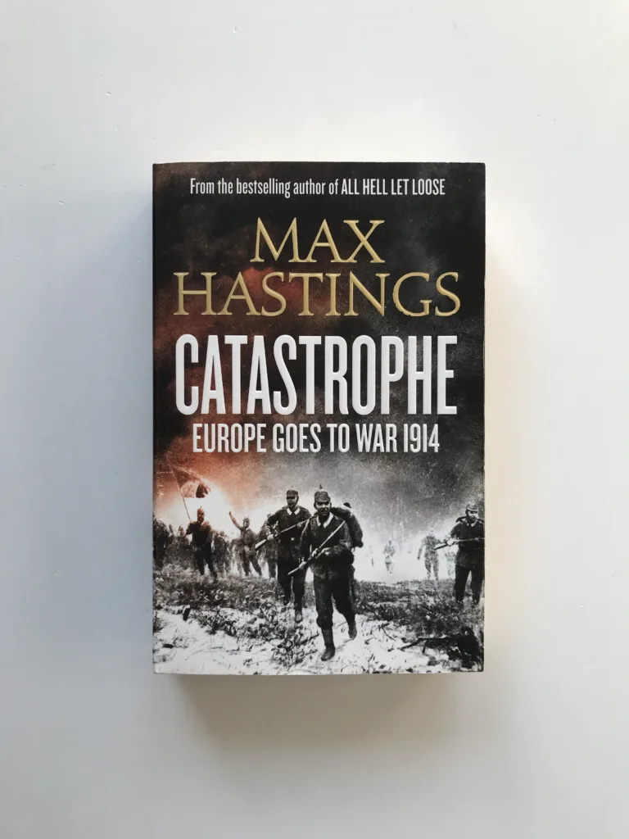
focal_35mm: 28
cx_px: 314
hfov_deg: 49.7
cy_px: 420
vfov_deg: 63.4
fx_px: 678
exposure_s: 1/222
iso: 20
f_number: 1.8
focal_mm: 3.99
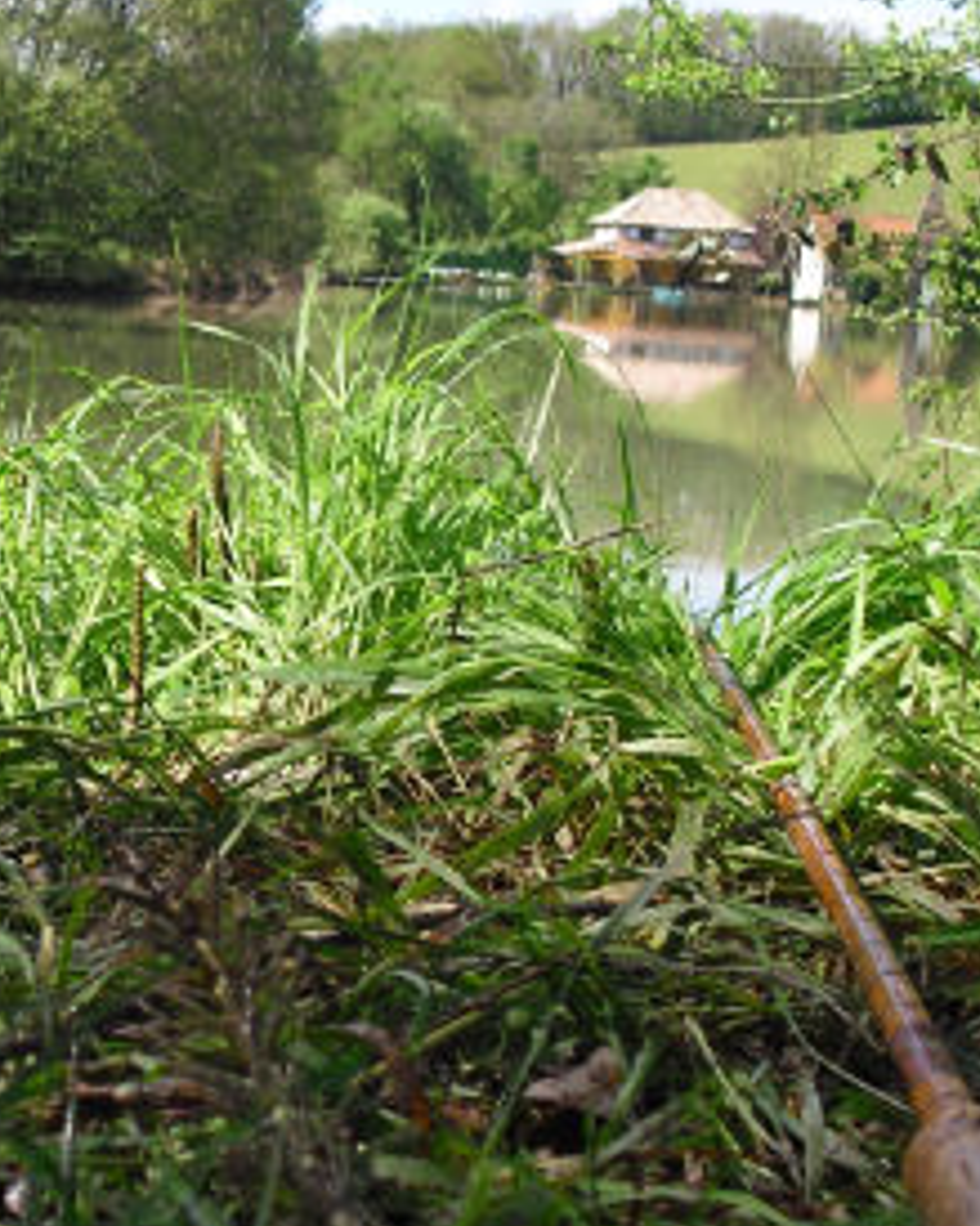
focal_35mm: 77
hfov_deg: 19.7
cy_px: 707
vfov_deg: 24.7
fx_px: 2793
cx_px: 183
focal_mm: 6.3
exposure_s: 1/100
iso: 100
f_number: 7.8
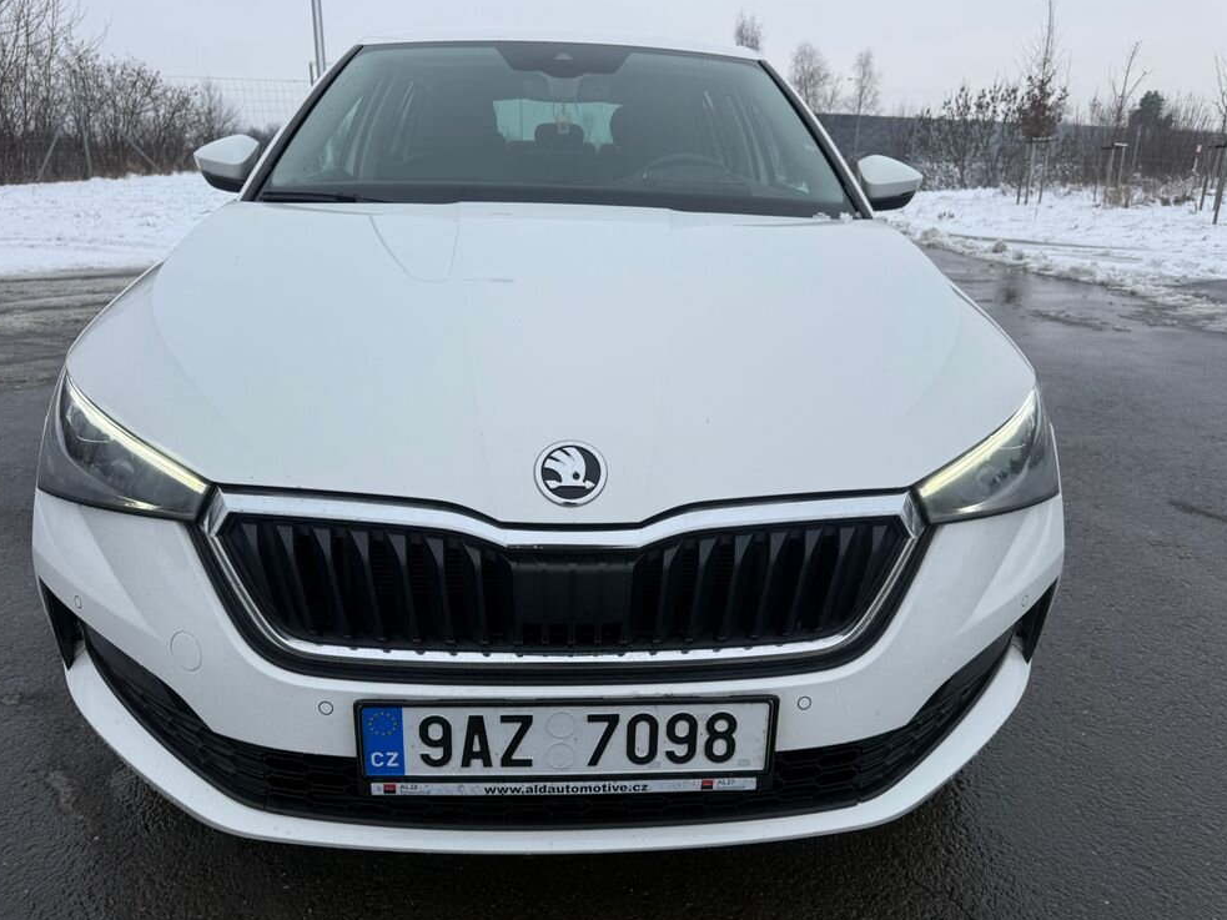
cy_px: 456
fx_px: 886
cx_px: 603
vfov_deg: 54.9
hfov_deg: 69.4
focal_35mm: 25
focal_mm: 6.76
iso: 80
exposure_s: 1/1385
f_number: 1.78
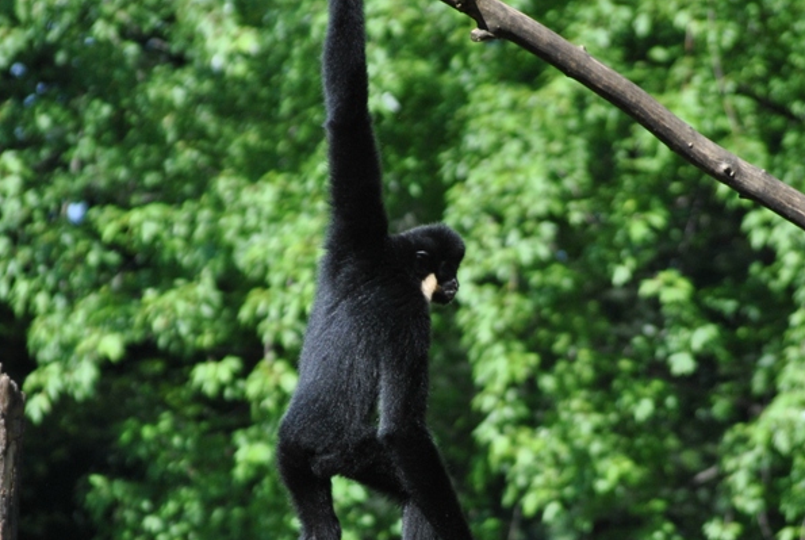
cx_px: 370
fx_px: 9385
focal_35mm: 419
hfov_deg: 4.9
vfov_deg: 3.3
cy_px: 351
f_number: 5
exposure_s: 1/500
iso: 250
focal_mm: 145
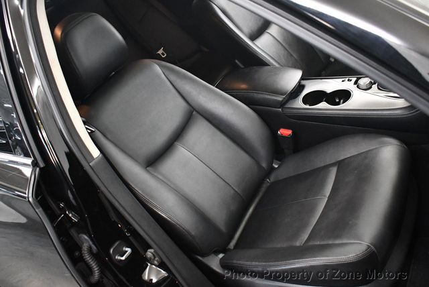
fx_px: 429
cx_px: 214
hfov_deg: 53.1
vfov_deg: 36.9
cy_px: 144
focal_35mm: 36
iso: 3200
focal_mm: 18
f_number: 3.5
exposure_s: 1/100
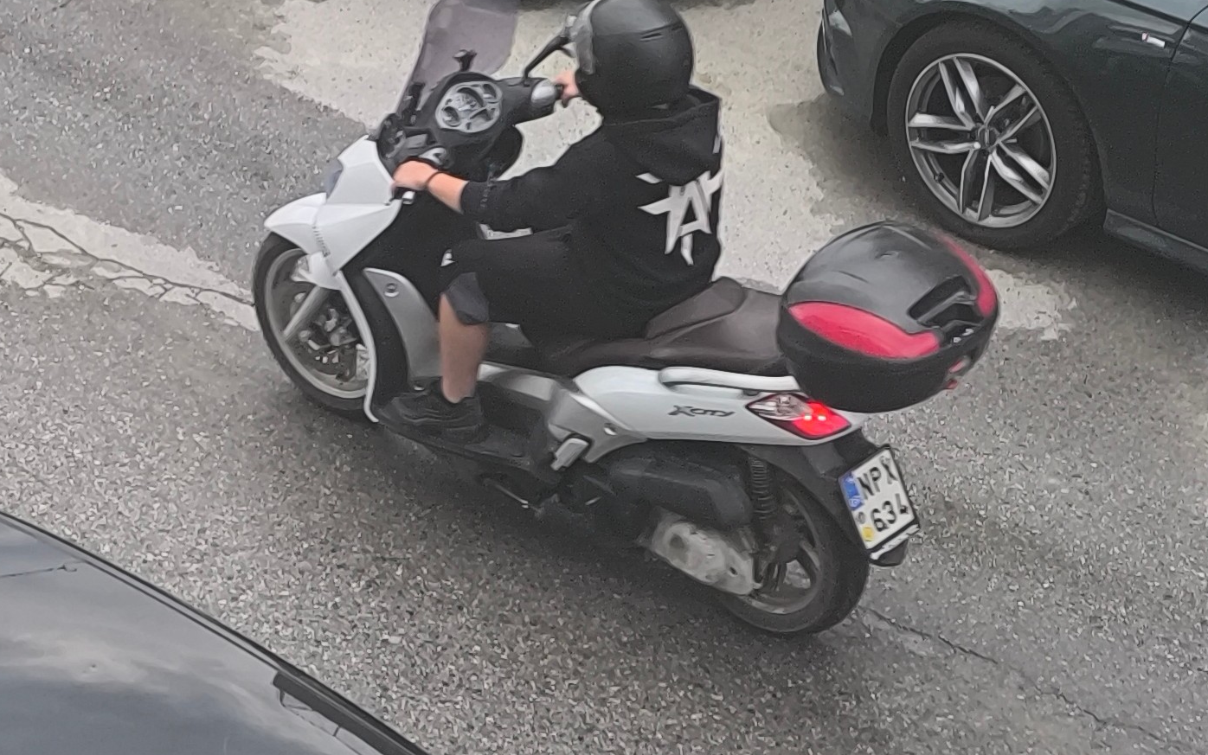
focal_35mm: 52
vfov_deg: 24.8
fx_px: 1712
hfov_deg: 38.9
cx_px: 591
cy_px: 277
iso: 50
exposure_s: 1/331
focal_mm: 6.14
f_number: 1.65
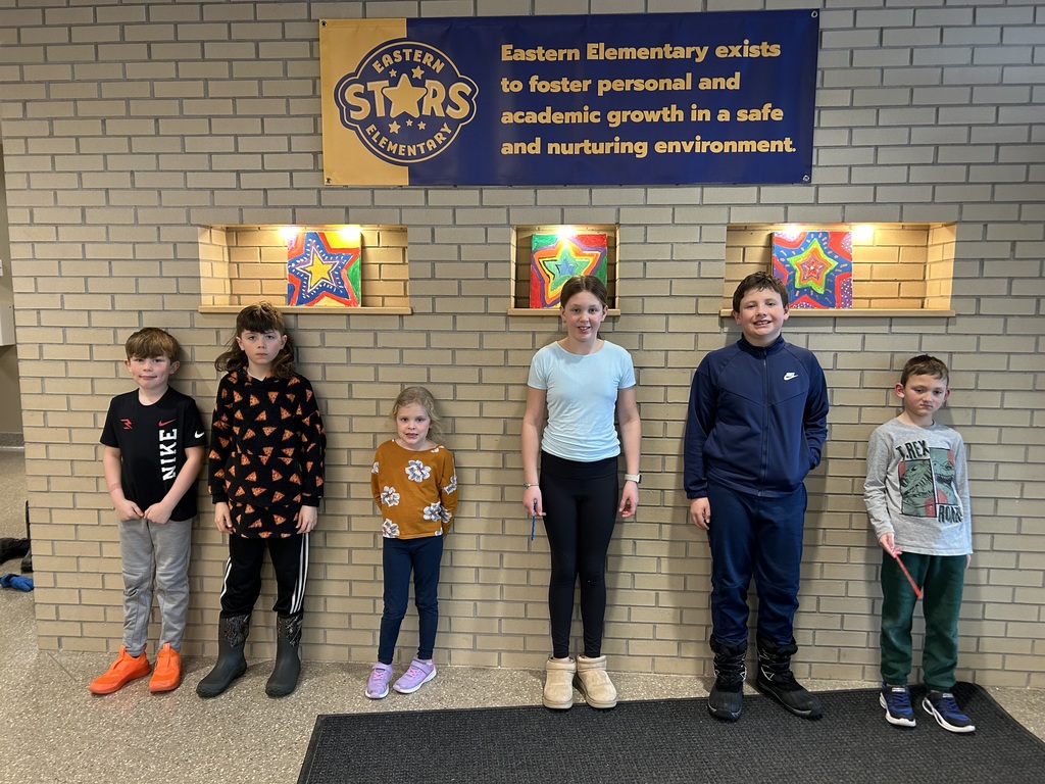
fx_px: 785
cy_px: 392
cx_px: 522
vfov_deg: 53.1
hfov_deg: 67.3
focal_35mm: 26
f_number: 1.5
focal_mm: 5.7
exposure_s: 1/60
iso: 160
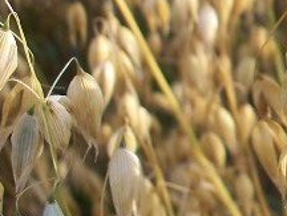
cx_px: 569
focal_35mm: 179
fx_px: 1487
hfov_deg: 10.2
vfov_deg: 8.3
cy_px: 35
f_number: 2.8
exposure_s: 1/250
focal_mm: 7.54
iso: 64
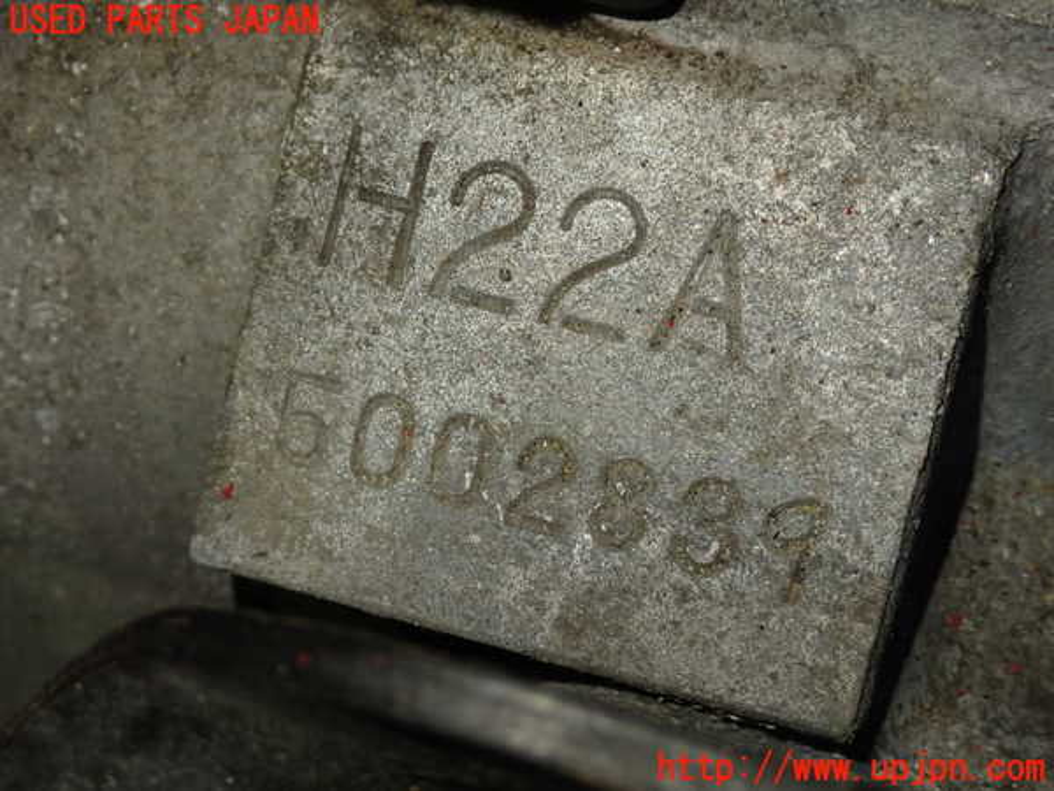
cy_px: 396
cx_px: 527
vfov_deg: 23.7
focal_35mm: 62
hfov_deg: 31.2
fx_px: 1888
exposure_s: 1/60
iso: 400
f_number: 3.6
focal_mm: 11.09
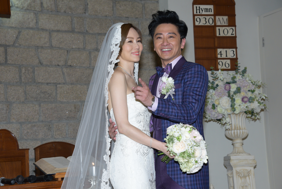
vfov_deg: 17.5
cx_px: 141
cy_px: 94
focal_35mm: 78
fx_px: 611
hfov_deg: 26.0
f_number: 8
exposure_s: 1/250
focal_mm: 78
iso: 1250
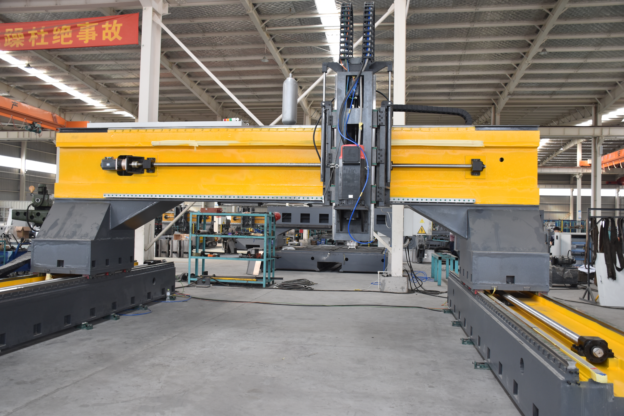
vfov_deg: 43.6
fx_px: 520
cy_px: 208
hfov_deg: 61.9
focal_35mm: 30
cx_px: 312
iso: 400
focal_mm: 20
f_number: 5
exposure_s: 1/100
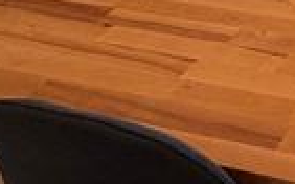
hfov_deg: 20.6
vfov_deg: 12.4
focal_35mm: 84
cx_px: 456
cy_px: -251
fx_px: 675
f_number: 2.2
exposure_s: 1/120
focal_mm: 2.22
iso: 200
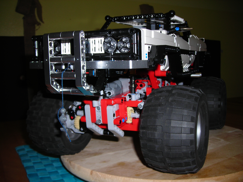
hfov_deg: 49.0
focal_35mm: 38
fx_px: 267
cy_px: 91
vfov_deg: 37.7
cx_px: 122
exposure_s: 1/60.1
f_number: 3.2
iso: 50
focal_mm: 6.3
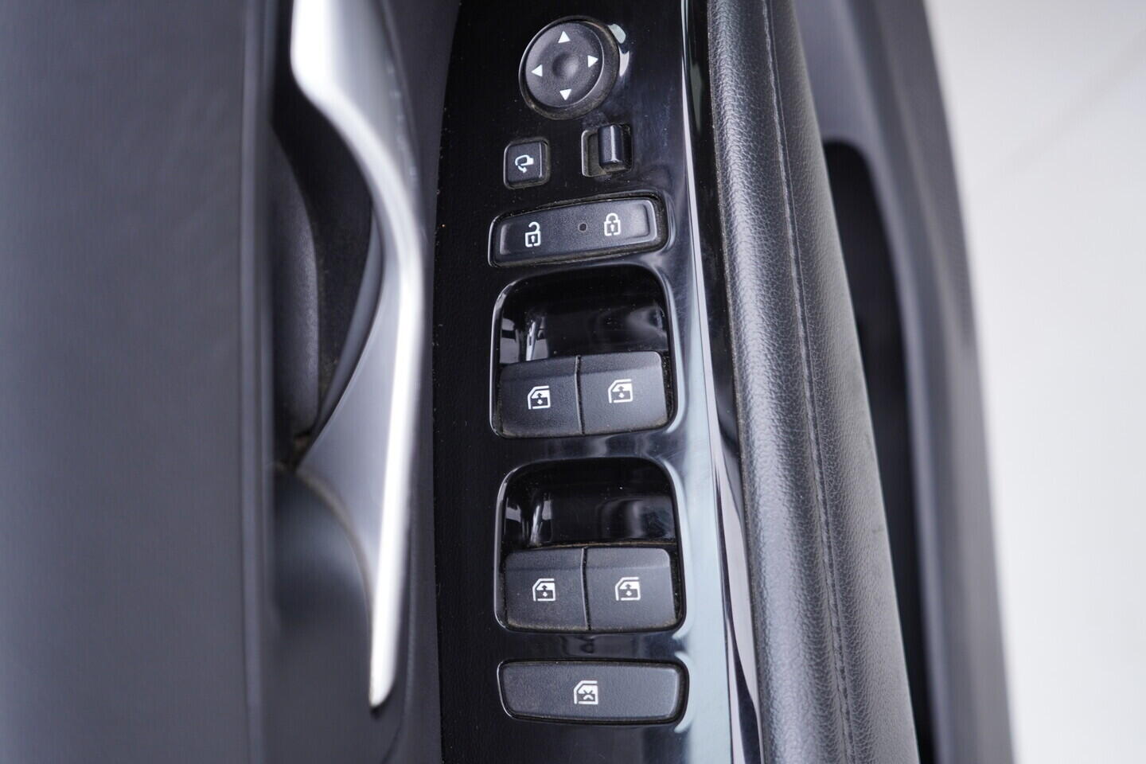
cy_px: 382
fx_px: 1146
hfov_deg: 53.1
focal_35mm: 36
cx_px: 573
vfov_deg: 36.9
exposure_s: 1/40
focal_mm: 24
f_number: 2.8
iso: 250
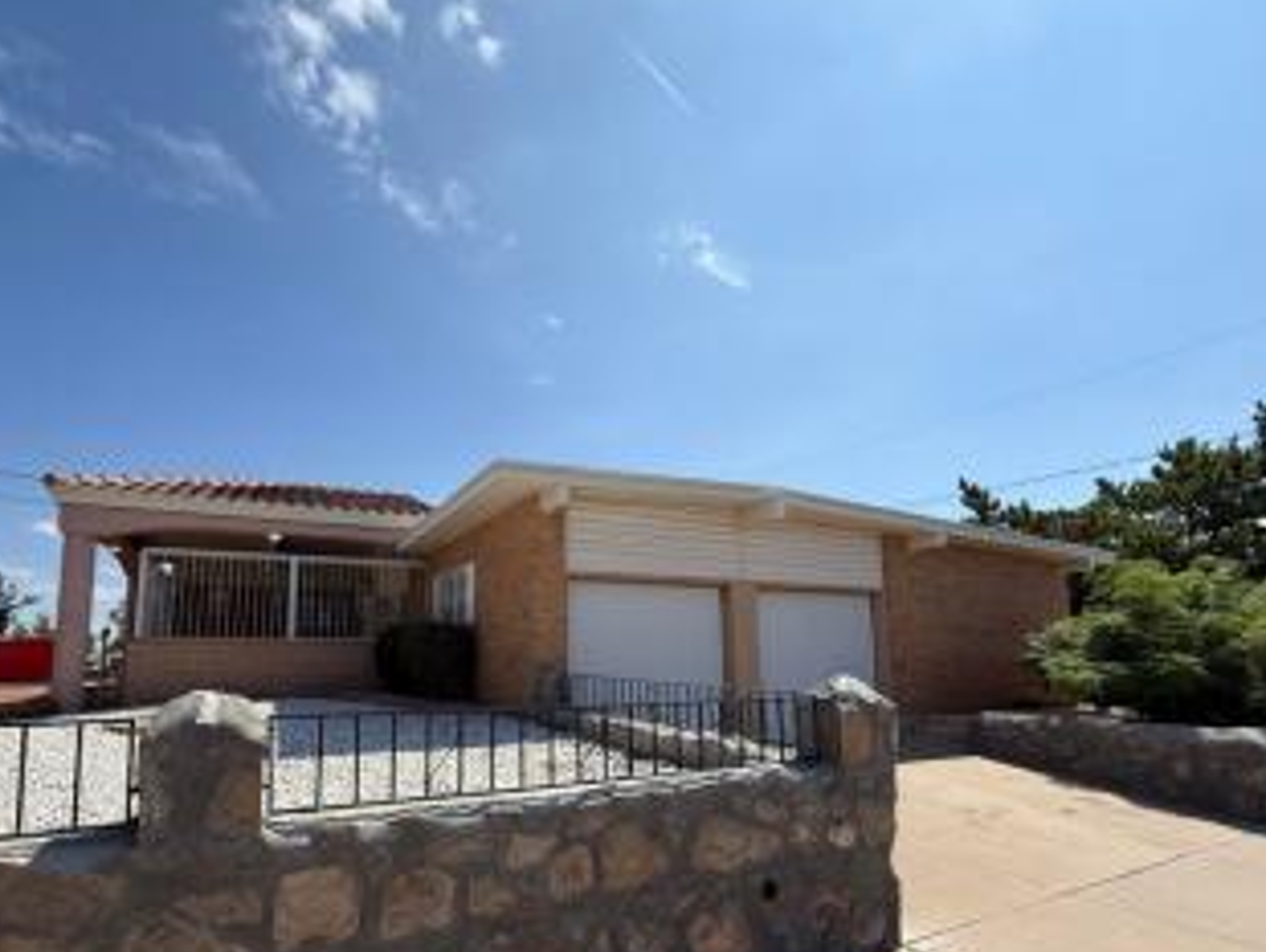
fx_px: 659
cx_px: 553
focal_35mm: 18
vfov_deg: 70.9
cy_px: 572
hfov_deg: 87.3
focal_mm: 2.22
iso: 50
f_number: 2.2
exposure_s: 1/2611
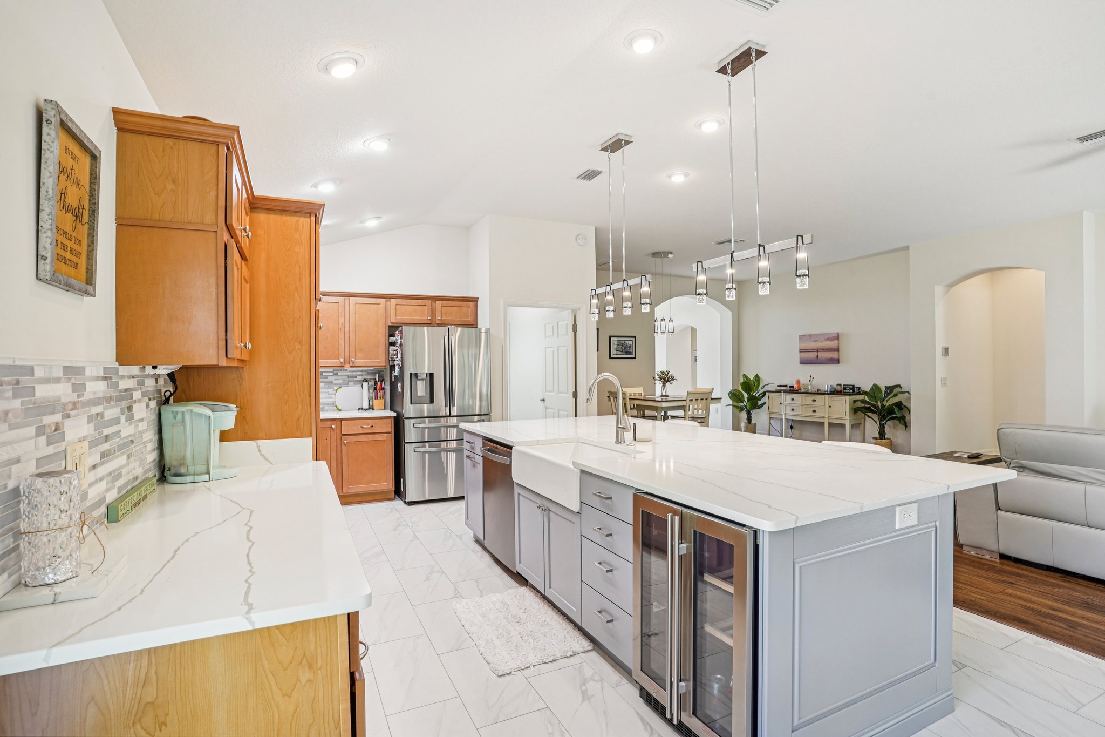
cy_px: 368
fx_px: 522
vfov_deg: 70.4
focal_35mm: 17
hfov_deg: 93.3
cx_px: 552
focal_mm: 17
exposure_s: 1/13
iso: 400
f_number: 9
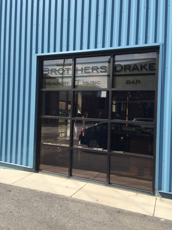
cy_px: 115
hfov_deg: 48.2
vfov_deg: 61.7
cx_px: 86
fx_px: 192
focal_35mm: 29
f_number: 2.2
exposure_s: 1/1199
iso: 32
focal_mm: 4.15
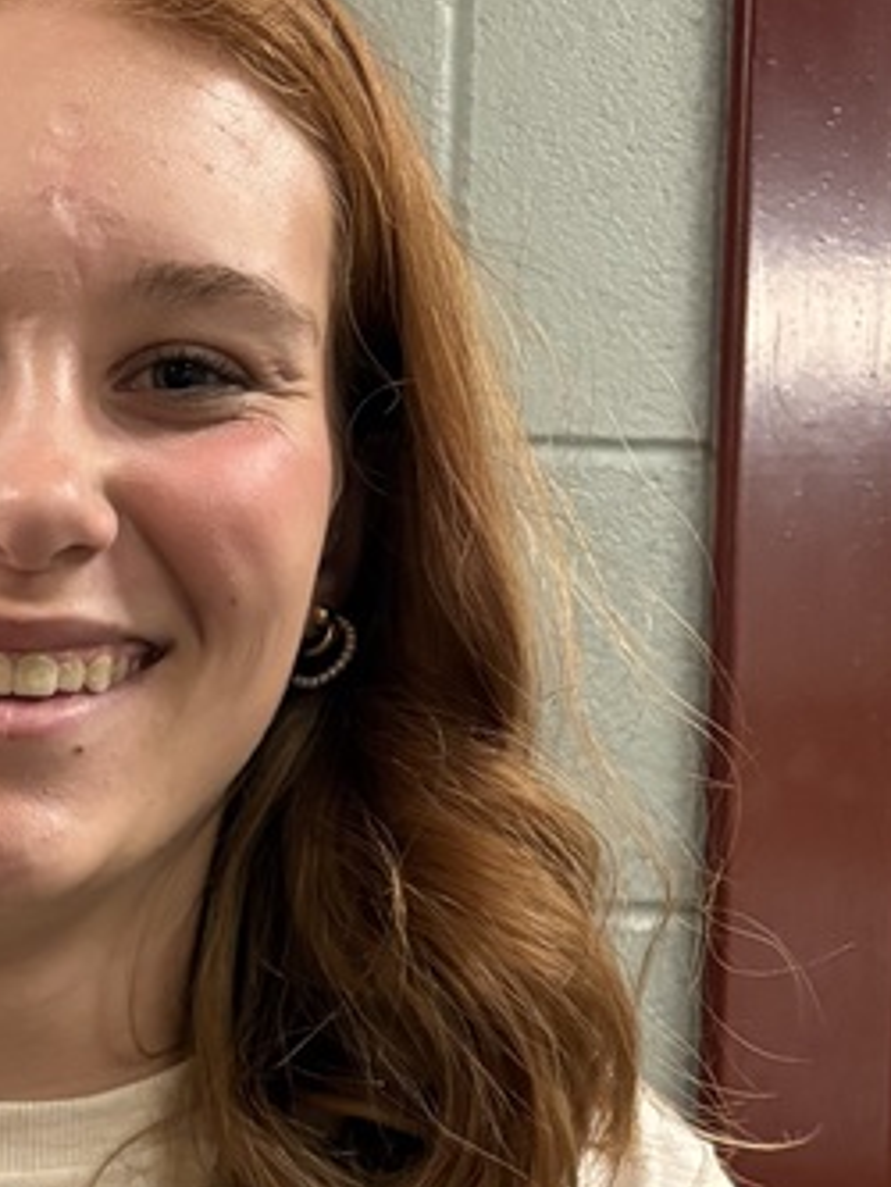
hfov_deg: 18.0
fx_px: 2675
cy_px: 1251
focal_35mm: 78
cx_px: -182
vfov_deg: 23.7
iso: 500
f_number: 1.6
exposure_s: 1/60
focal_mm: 5.96
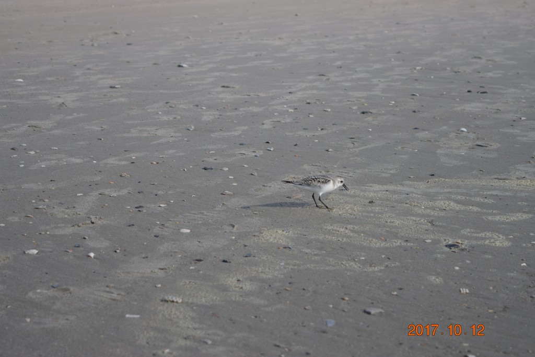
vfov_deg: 16.5
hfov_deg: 24.6
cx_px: 268
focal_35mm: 82
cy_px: 178
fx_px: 1226
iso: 200
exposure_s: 1/1250
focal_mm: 55
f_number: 5.6
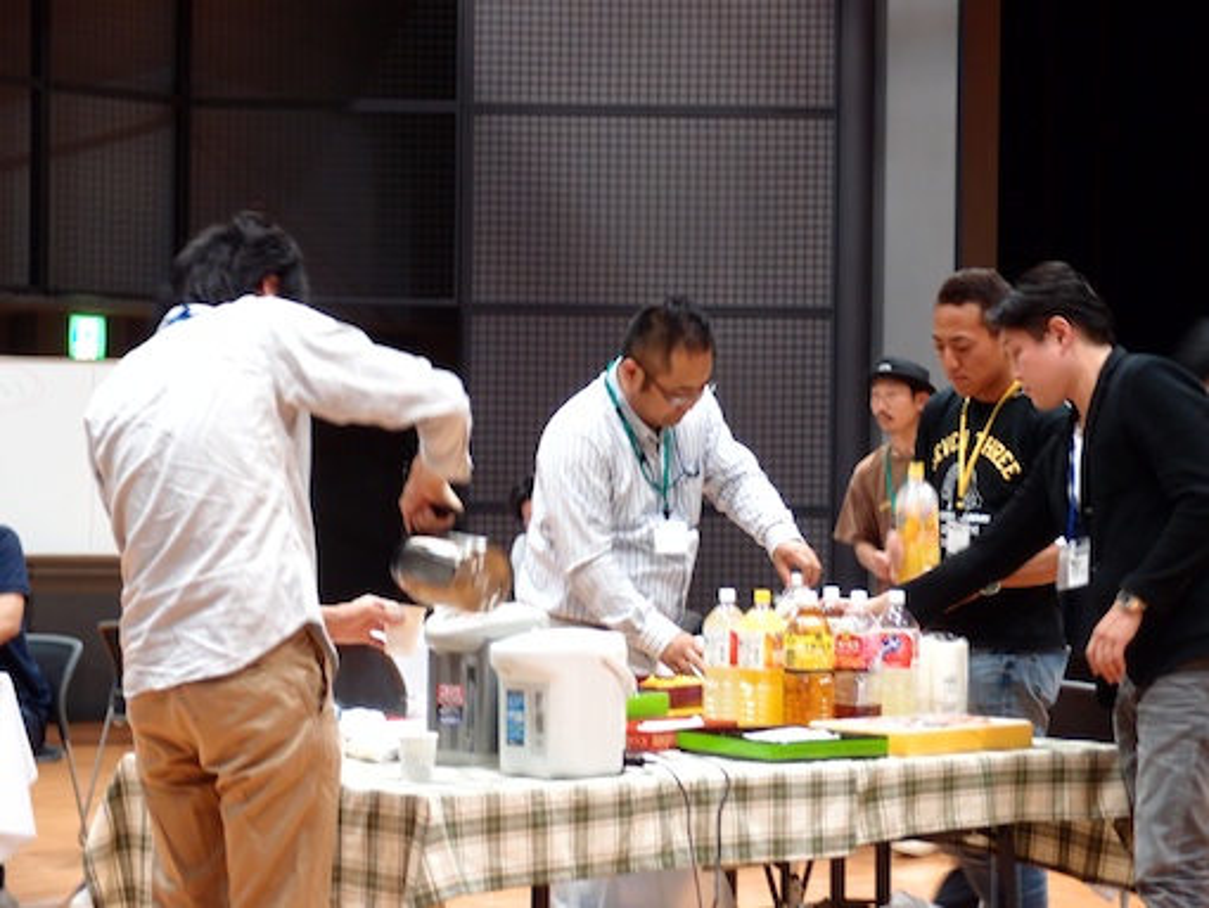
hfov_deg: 23.3
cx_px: 604
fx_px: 2935
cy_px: 454
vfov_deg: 17.6
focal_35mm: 84
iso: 200
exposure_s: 1/20
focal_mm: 18.15
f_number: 2.2
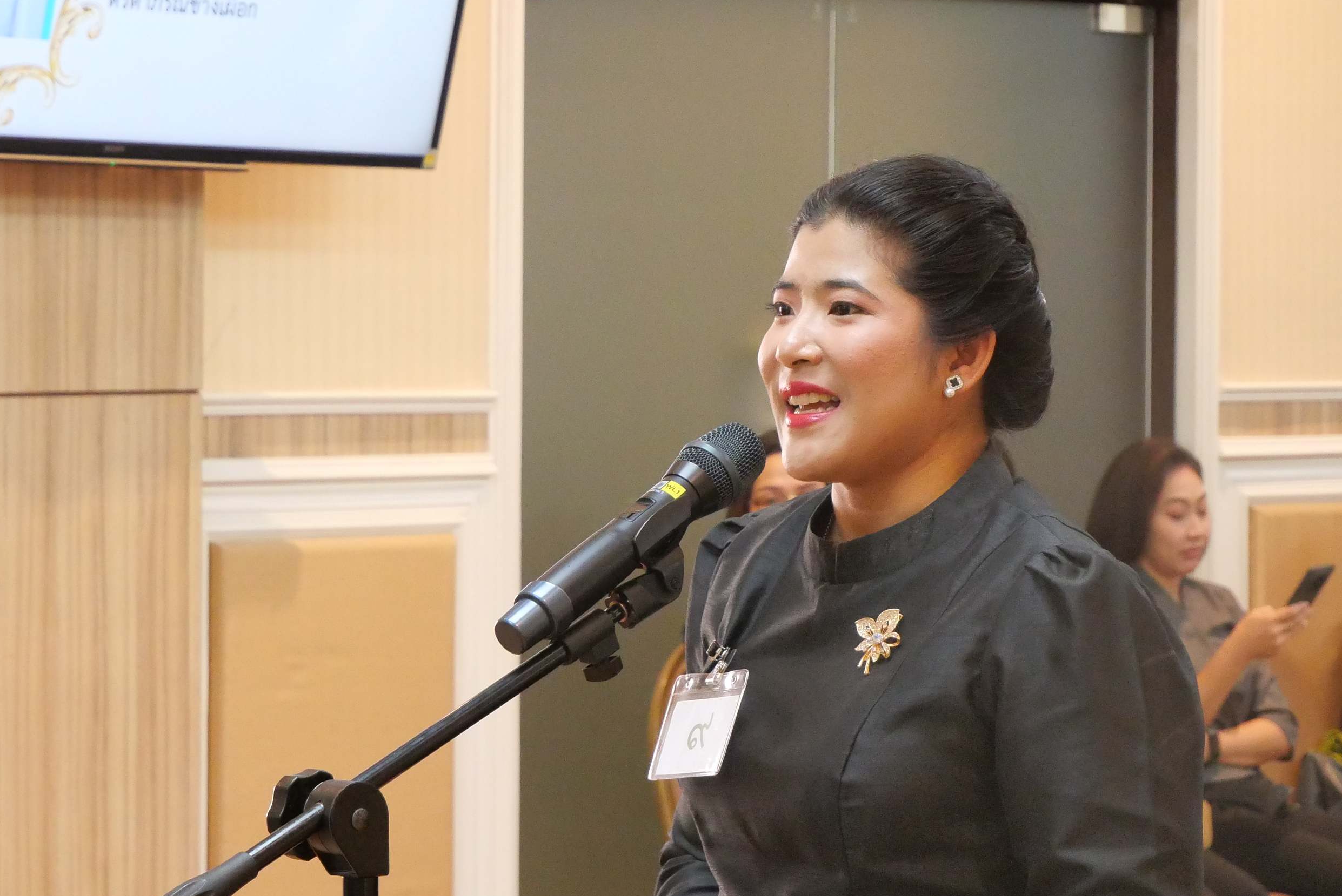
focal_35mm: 142
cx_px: 532
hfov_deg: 14.4
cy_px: 277
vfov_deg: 9.7
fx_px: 5297
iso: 3200
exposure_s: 1/40
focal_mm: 46
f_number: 5.6
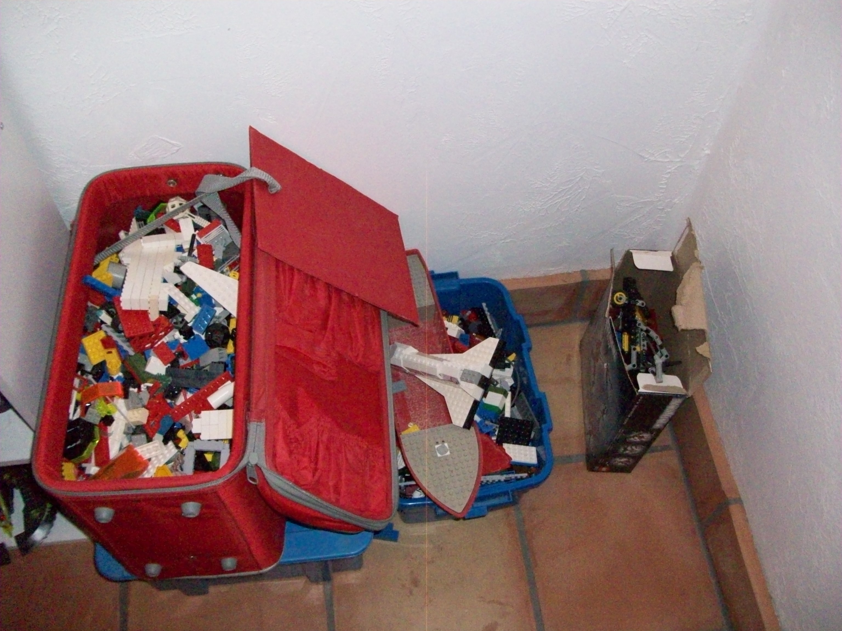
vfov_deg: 41.8
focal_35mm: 34
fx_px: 827
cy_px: 316
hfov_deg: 54.0
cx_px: 421
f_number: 2.8
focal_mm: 5.7
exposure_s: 1/128
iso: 800
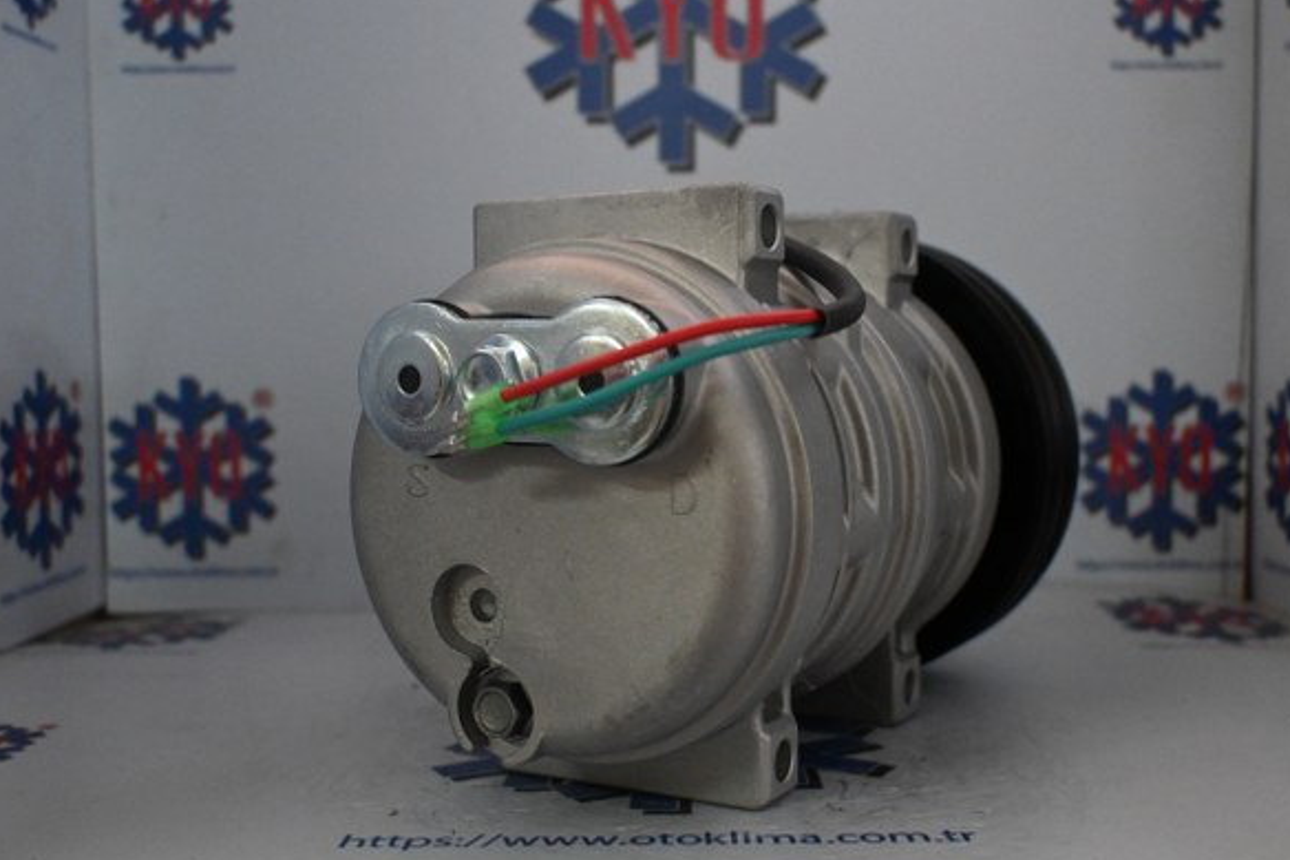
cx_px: 656
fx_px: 1380
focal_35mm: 39
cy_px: 429
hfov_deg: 50.1
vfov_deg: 34.6
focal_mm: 25
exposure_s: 1/60
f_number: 4.2
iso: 4000
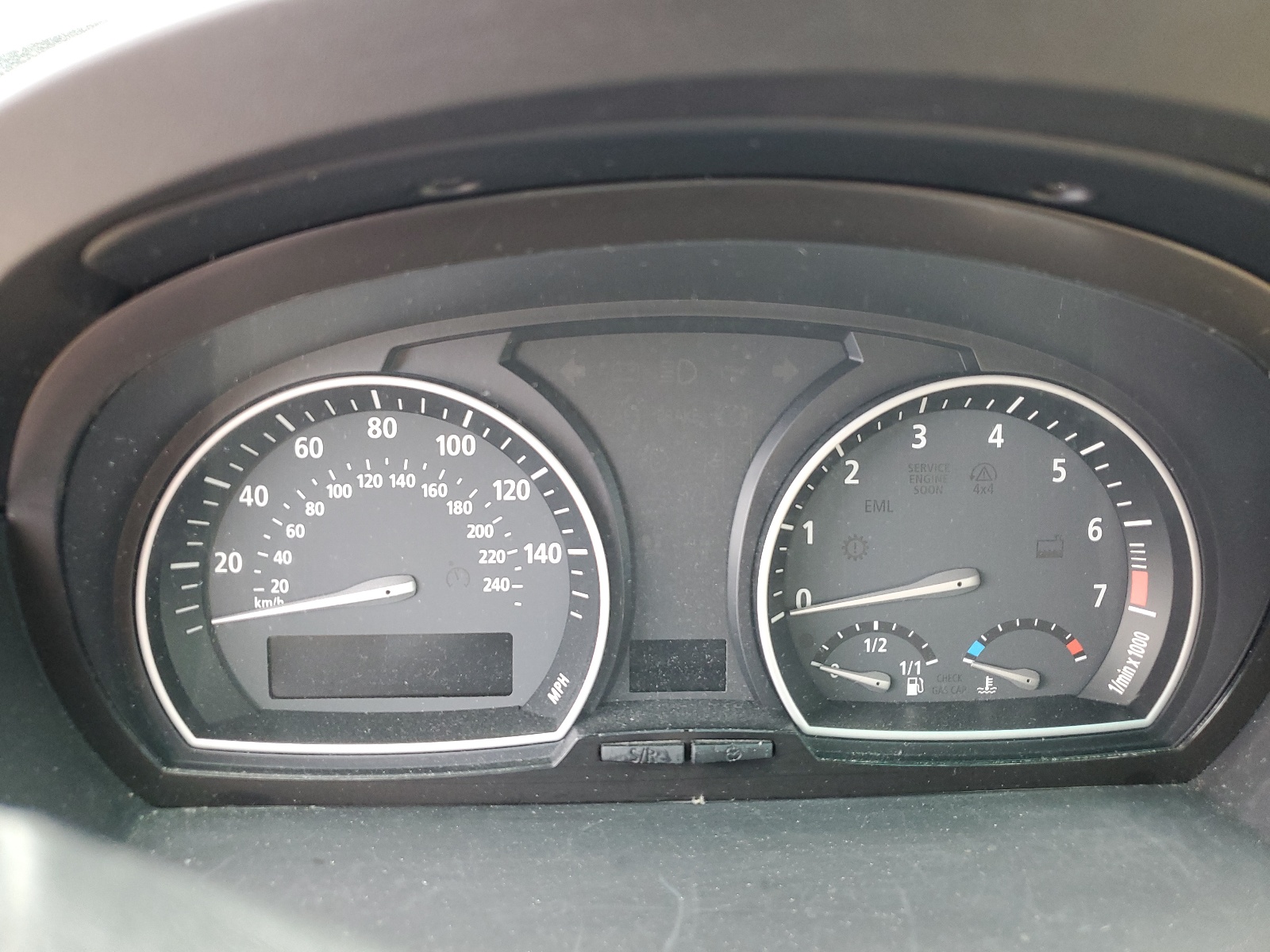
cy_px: 476
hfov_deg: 67.3
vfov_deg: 53.1
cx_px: 635
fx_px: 954
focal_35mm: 26
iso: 128
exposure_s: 1/60.2
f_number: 1.5
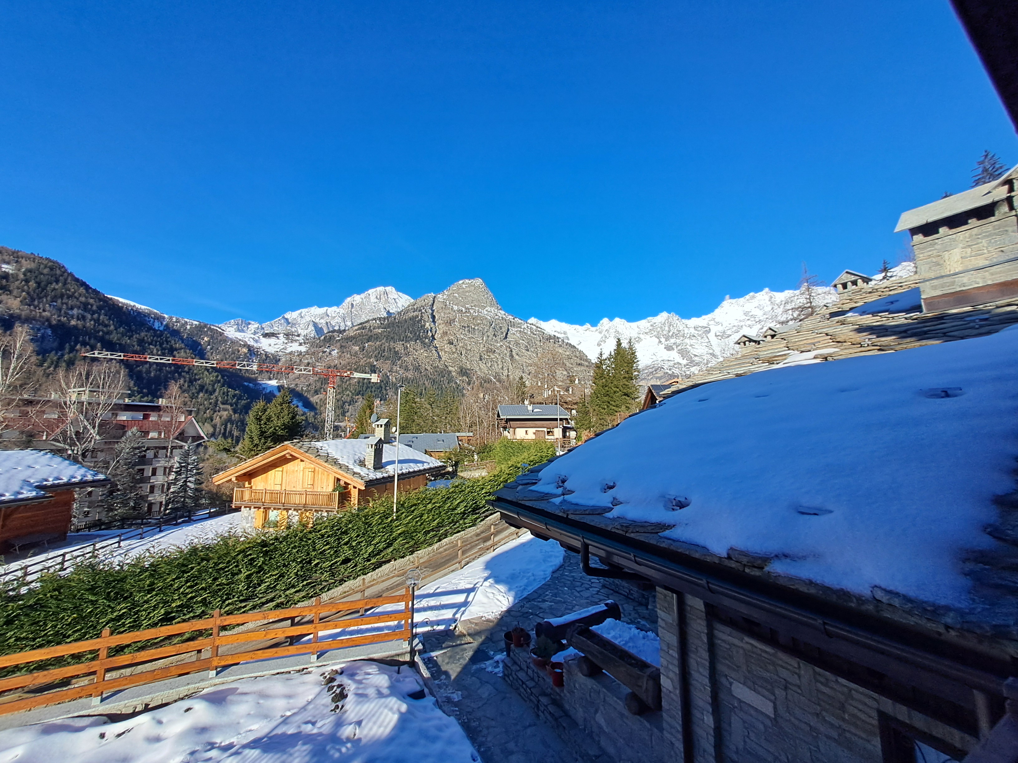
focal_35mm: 13
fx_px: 382
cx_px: 509
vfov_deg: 89.9
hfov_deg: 106.2
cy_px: 382
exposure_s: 1/1590
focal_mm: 1.42
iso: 40
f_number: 2.2
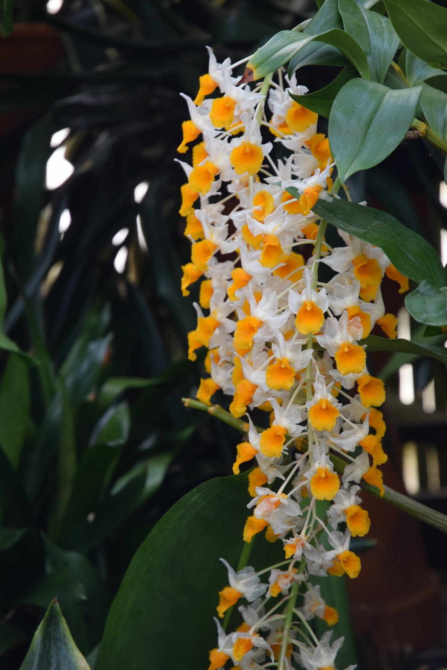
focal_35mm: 128
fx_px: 2373
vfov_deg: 16.1
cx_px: 224
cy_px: 335
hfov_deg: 10.8
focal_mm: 85
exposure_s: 1/100
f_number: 5.6
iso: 400
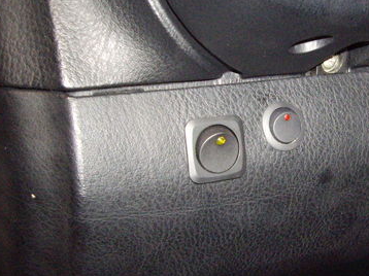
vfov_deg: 21.6
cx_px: 300
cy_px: 138
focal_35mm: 68
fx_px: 724
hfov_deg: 27.9
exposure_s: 1/40
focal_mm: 6.2
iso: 400
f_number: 2.7
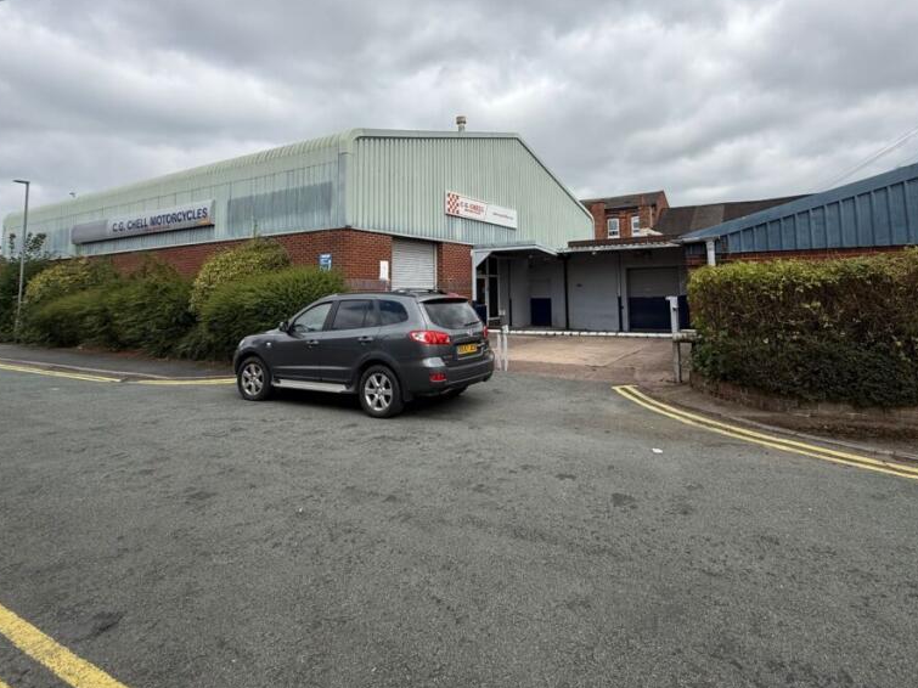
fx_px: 504
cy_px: 244
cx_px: 507
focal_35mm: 19
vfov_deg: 67.3
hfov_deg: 84.4
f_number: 2.2
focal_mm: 2.22
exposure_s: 1/2320
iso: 50
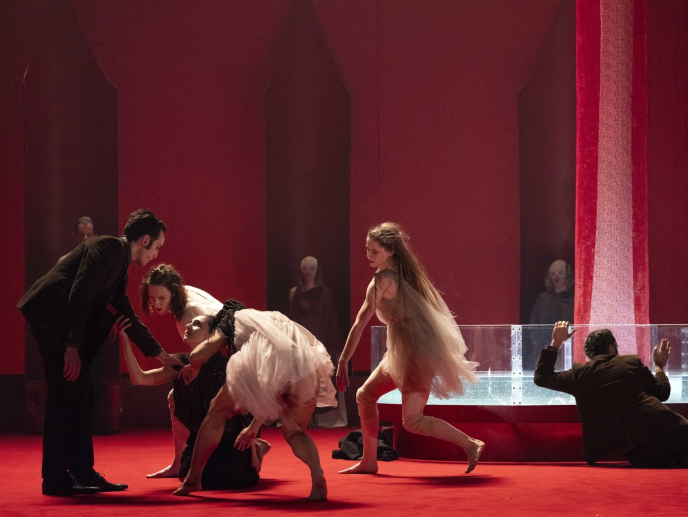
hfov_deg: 20.6
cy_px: 258
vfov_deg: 15.6
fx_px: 1889
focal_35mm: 95
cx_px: 344
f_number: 4.5
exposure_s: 1/1000
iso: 6400
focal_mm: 120
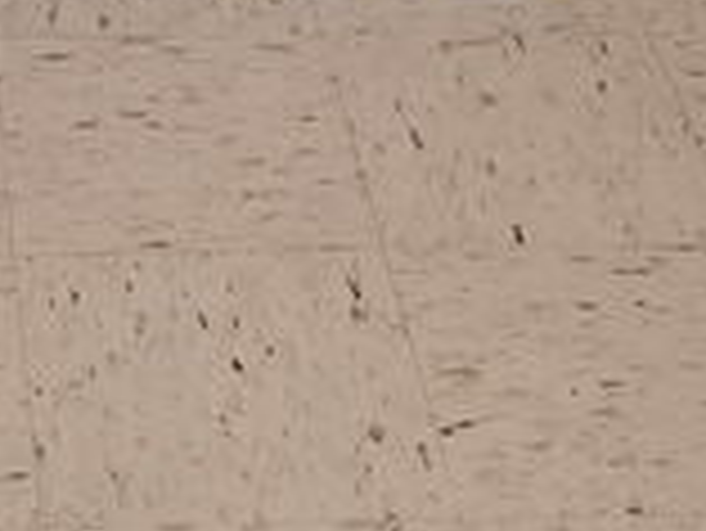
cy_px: -788
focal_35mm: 150
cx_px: 67
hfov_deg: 13.0
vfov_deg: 8.9
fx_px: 3062
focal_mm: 6.4
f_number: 1.8
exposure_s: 1/24
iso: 100
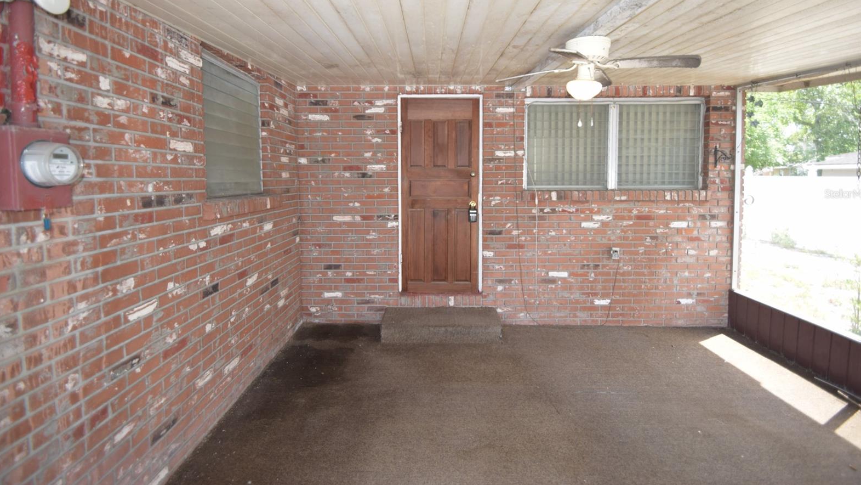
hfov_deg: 99.4
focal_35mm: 16
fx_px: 365
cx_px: 435
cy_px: 194
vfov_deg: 66.4
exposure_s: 1/200
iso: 400
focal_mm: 10
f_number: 3.5
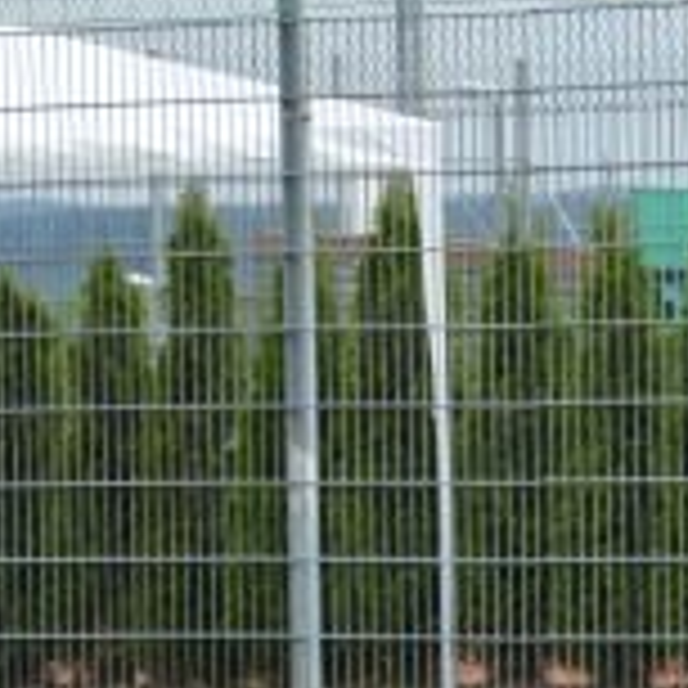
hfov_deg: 3.7
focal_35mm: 476
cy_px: 443
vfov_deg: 3.7
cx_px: 805
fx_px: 10696
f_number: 5.3
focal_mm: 95
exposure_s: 1/1000
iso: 400
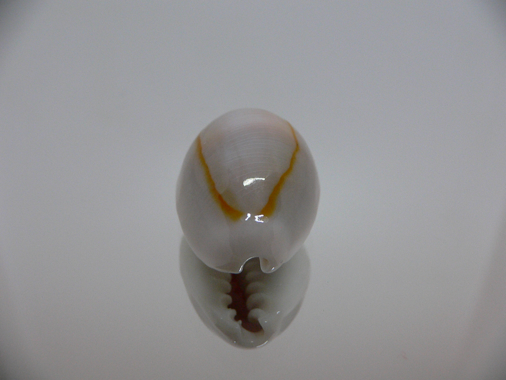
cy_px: 190
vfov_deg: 40.7
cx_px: 253
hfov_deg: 52.6
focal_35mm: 35
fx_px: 512
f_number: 2.8
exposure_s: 1/60
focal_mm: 4.6
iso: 200
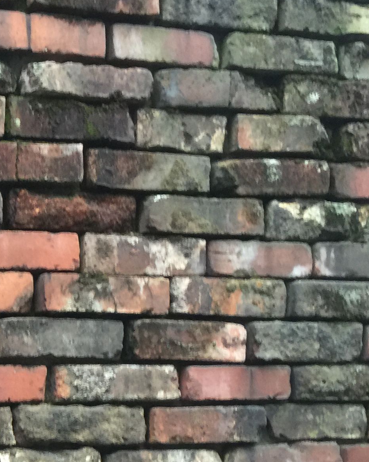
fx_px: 1078
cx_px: -201
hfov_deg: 17.3
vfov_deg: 23.1
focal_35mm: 79
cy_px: 469
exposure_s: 1/15
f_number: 2.2
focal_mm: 4.15
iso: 50
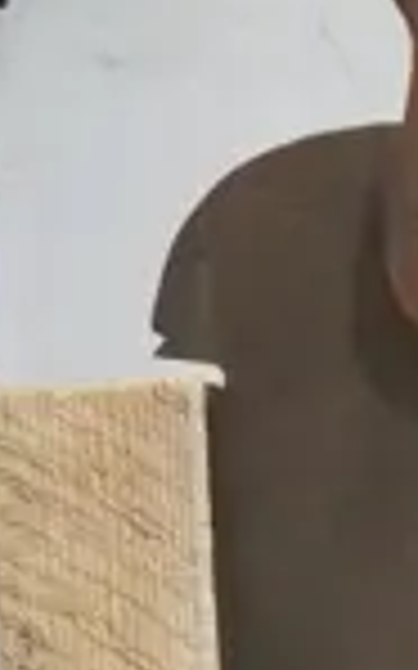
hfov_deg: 6.4
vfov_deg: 8.9
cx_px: 575
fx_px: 3722
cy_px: 1817
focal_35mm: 204
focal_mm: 14
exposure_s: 1/60
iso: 3200
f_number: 5.6
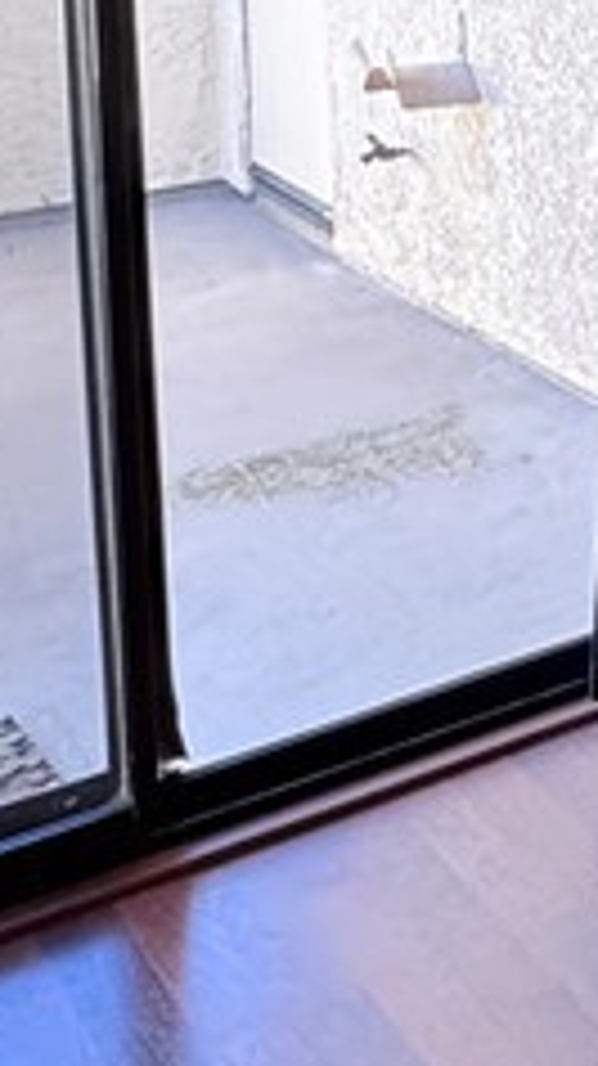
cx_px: 1767
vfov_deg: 28.7
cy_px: -126
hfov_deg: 11.4
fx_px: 1864
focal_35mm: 66
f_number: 2.2
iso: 200
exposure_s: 1/99
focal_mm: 2.22
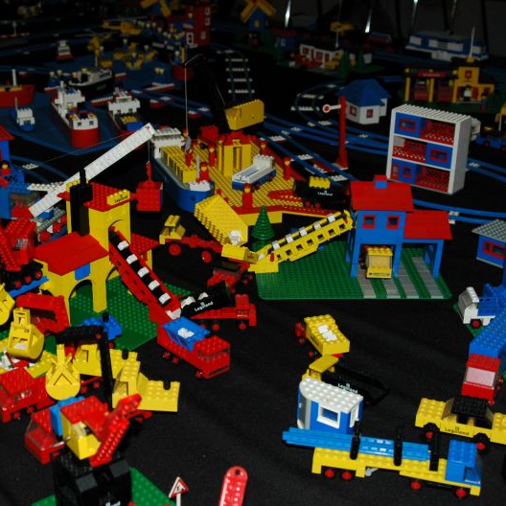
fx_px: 893
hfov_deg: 31.5
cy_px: 253
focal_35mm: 54
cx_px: 181
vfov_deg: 31.6
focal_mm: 28
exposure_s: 1/125
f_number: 5.6
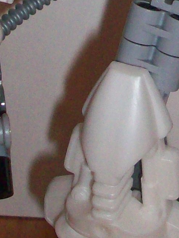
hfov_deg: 8.5
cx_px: 202
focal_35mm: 174
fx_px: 1200
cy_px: -109
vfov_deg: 11.0
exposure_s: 1/64
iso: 160
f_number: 2.8
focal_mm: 6.2
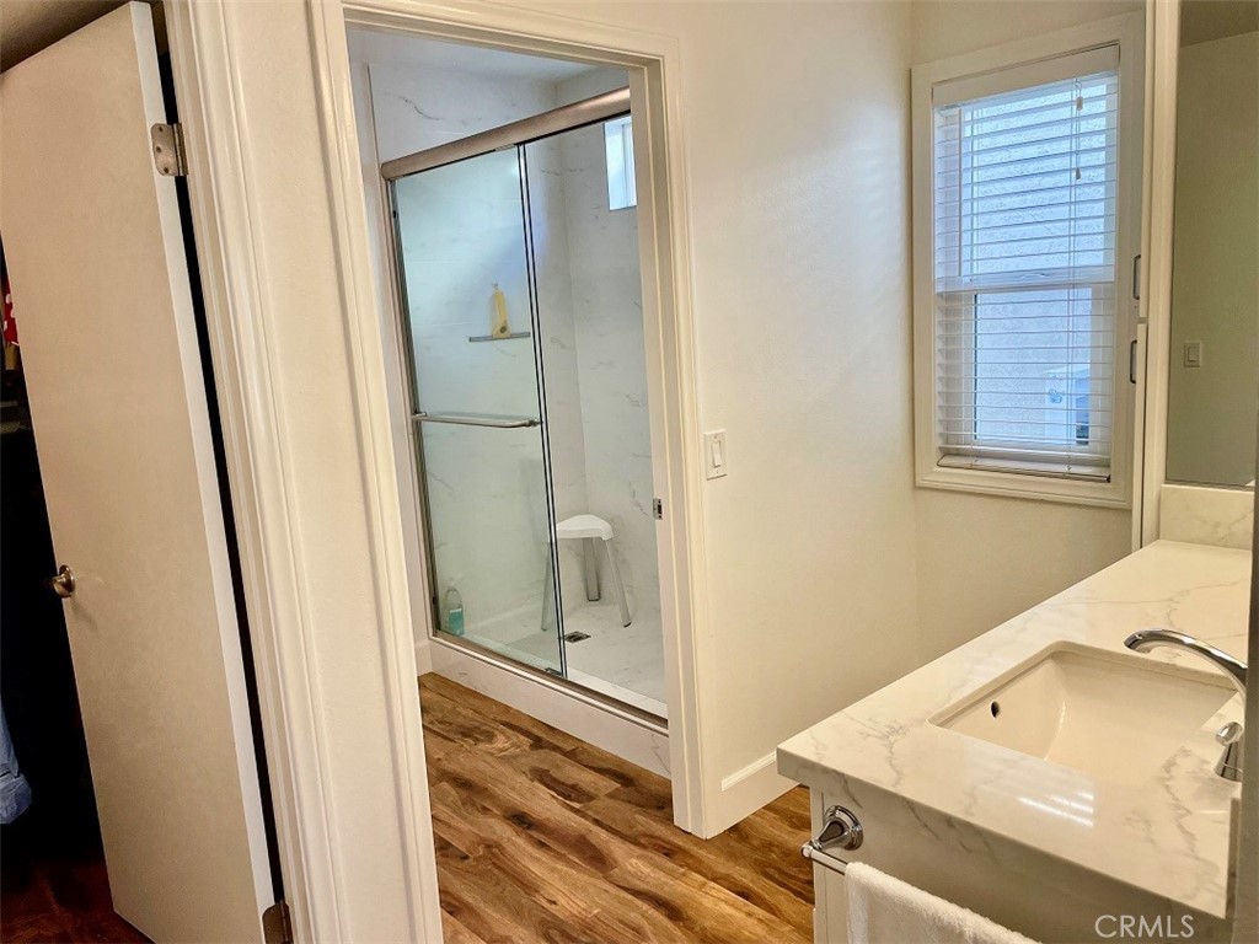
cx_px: 630
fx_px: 946
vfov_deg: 53.1
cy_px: 472
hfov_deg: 67.3
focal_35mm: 26
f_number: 1.6
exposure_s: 1/120
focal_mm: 4.2
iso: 100
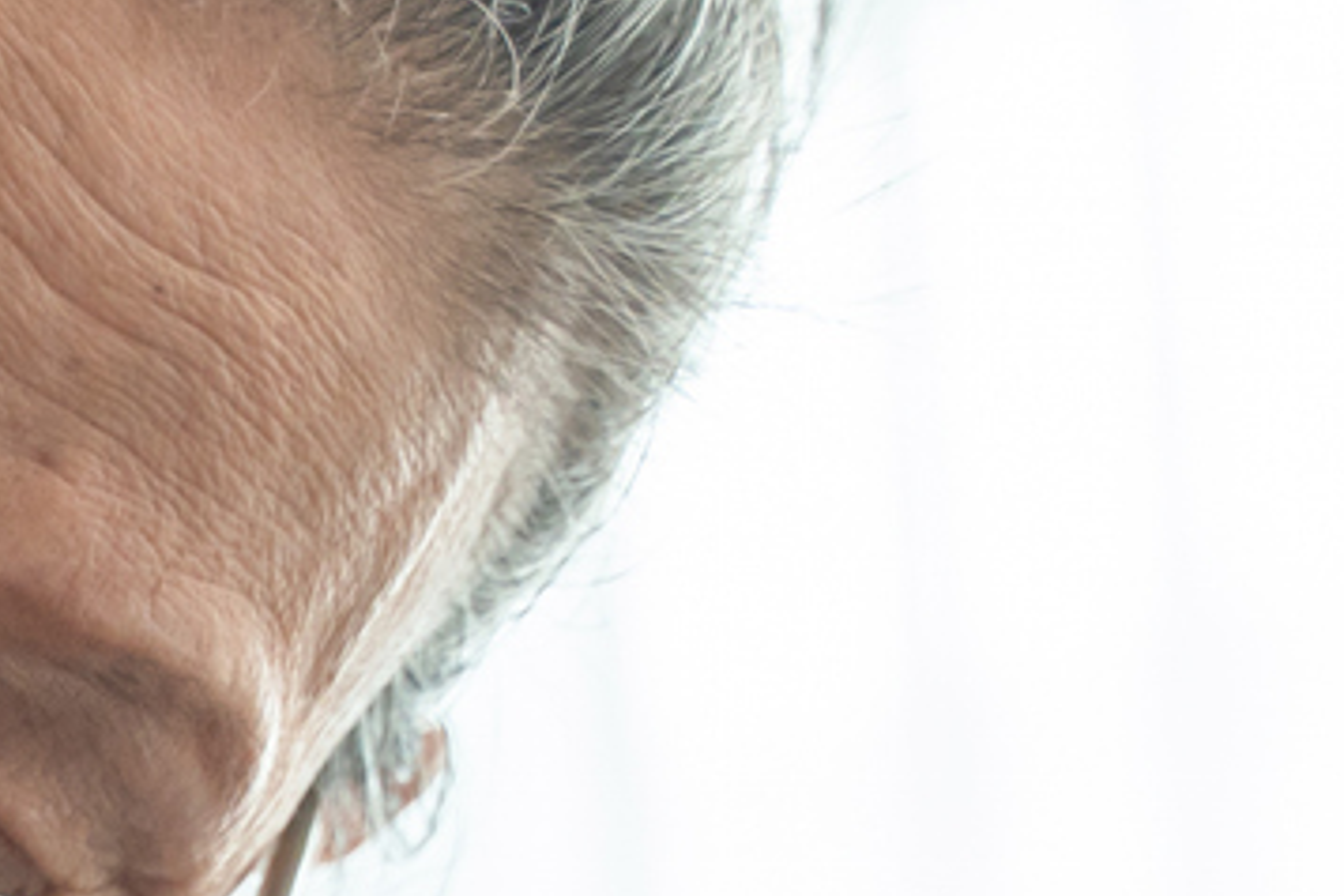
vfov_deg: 4.7
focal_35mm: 285
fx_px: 10639
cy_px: 2195
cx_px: -1210
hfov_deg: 7.0
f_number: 2.8
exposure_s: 1/400
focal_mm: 48
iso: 400
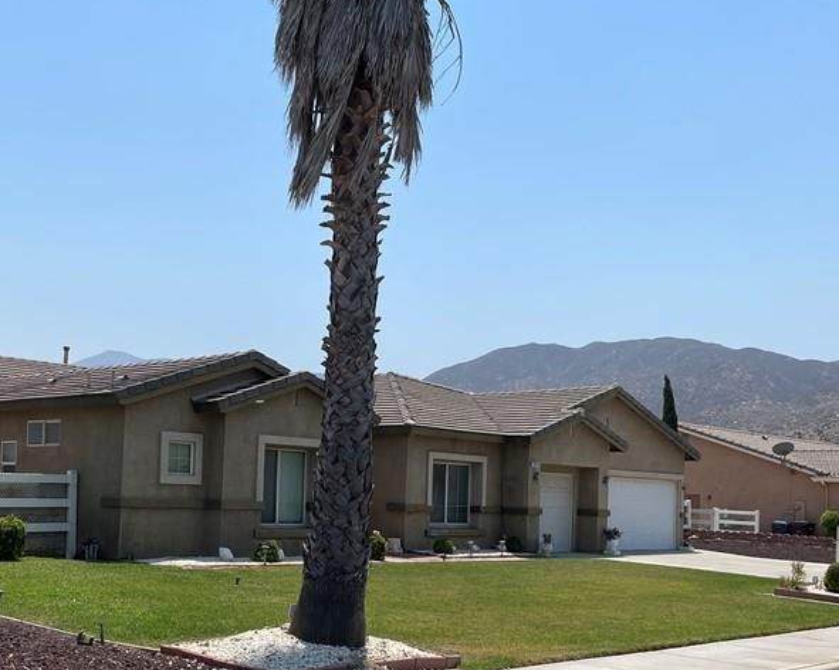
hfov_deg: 41.9
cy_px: 468
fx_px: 1092
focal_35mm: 44
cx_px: 341
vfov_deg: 33.7
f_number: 1.6
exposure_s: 1/5291
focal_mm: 4.2
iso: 32
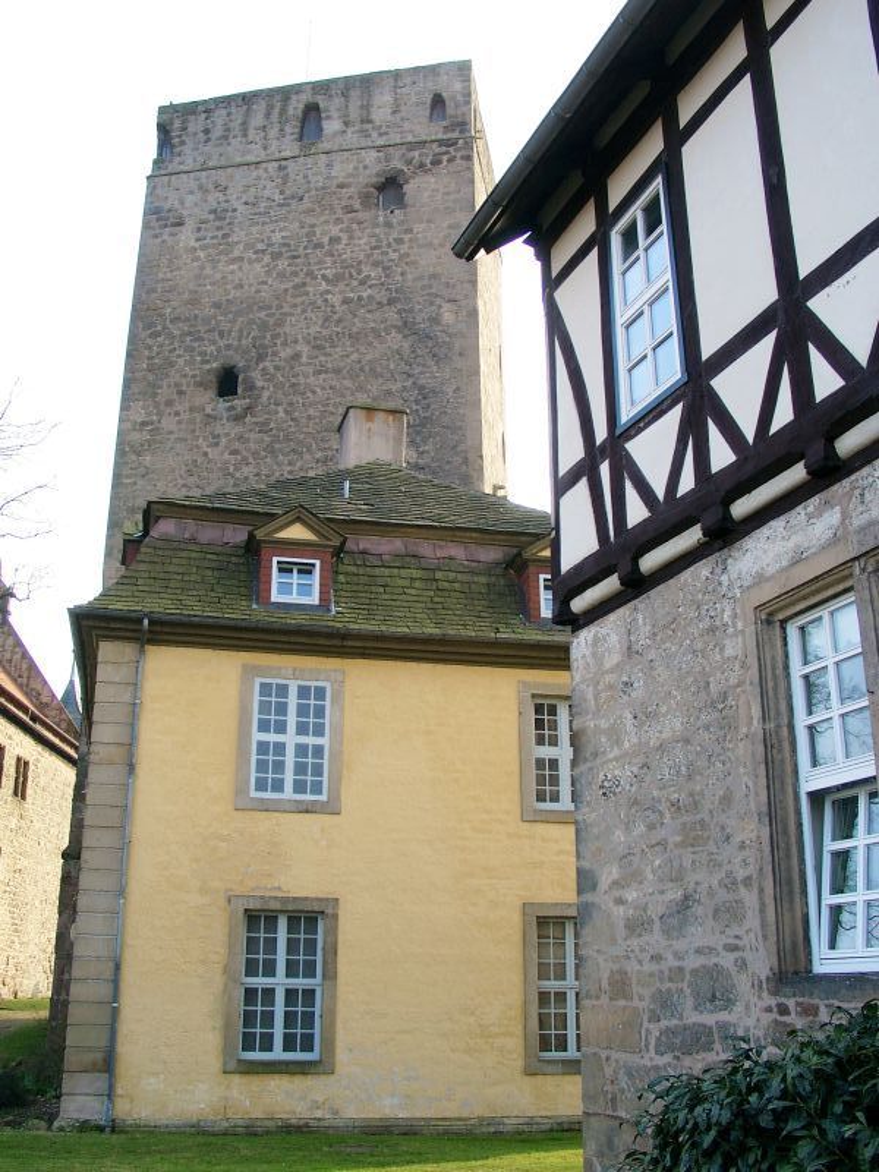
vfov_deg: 54.0
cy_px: 586
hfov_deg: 41.8
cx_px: 440
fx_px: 1151
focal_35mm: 34
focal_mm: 7.13
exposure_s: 1/180
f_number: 4
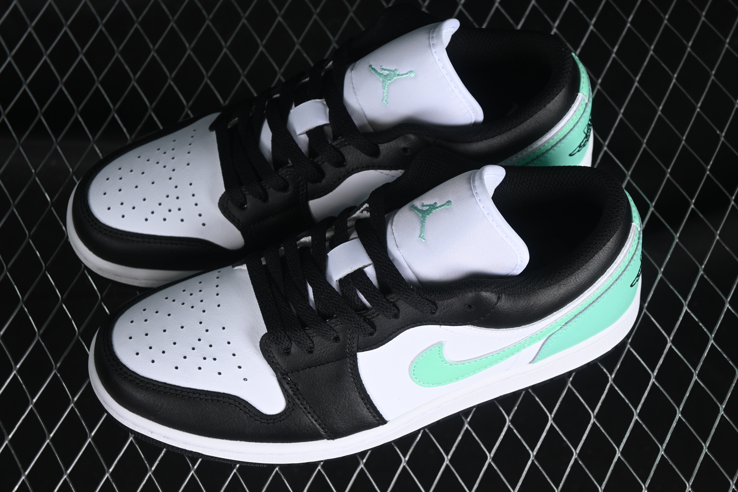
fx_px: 1537
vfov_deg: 18.2
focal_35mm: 75
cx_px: 369
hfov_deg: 27.0
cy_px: 246
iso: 160
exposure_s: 1/60
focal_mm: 50
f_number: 6.3
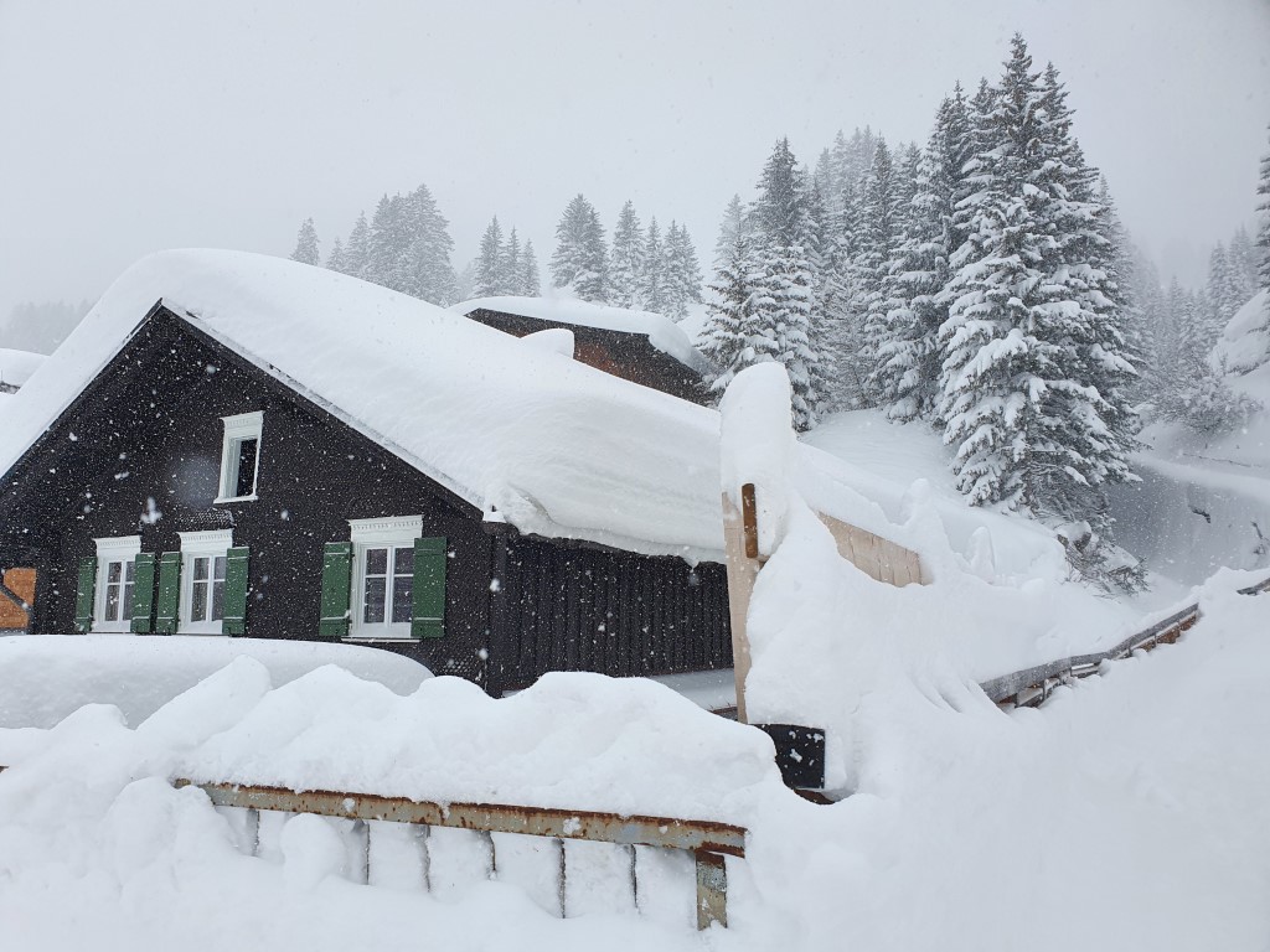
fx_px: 954
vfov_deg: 53.1
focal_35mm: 26
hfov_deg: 67.3
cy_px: 476
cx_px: 635
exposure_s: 1/848
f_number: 2.4
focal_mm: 4.32
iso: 50
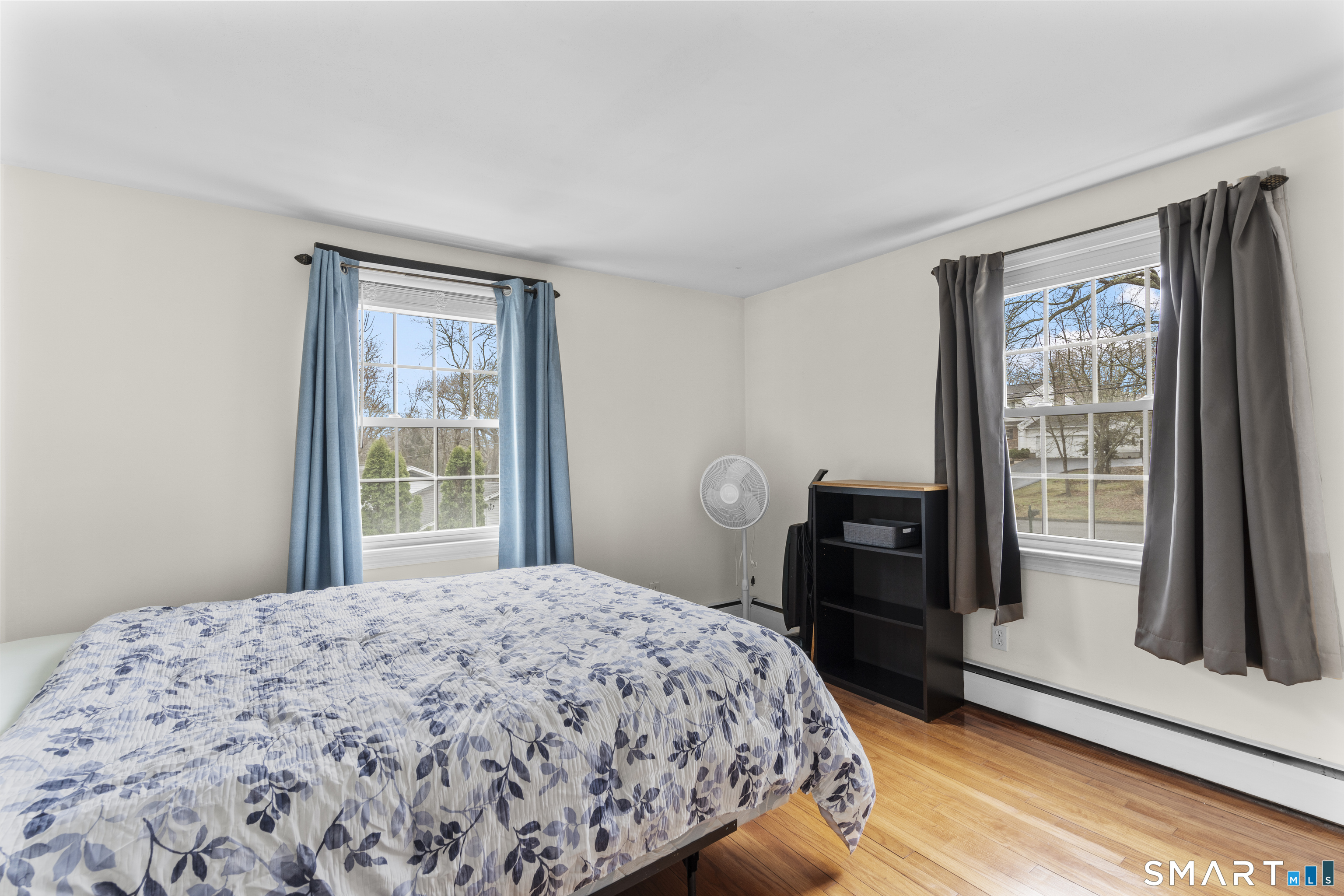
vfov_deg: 73.7
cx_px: 672
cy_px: 448
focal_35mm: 16
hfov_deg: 96.7
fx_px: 597
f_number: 9
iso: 200
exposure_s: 1/1.25
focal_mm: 16
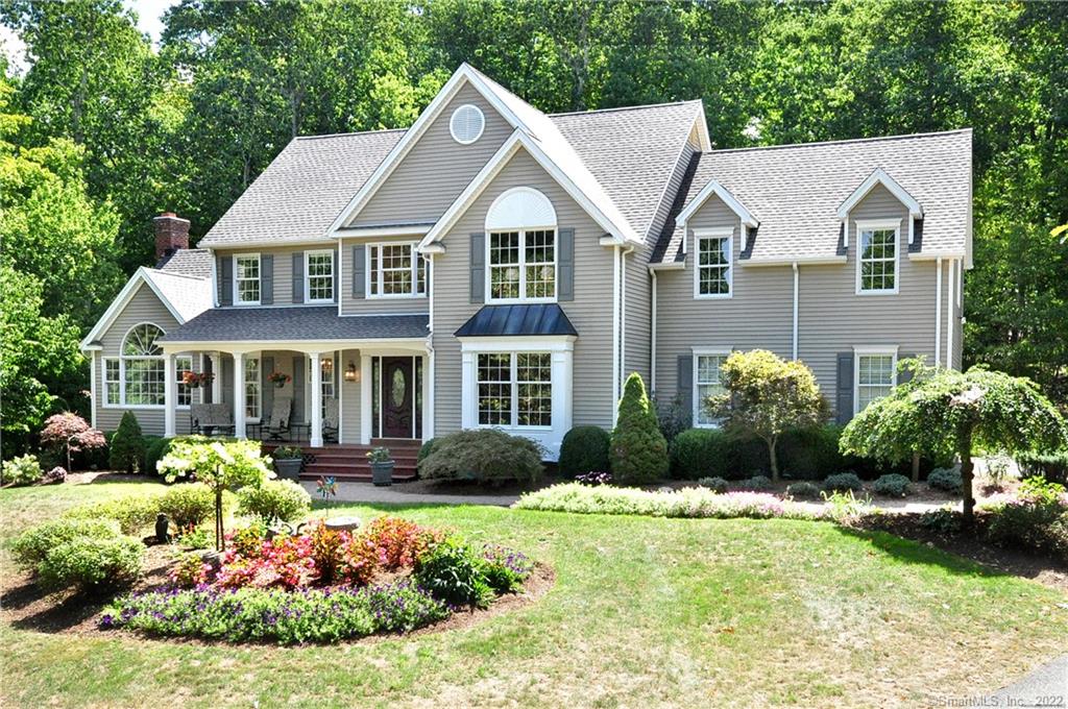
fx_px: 800
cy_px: 354
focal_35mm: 27
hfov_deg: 67.4
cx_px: 534
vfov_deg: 47.8
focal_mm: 18
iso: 800
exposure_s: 1/320
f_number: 9
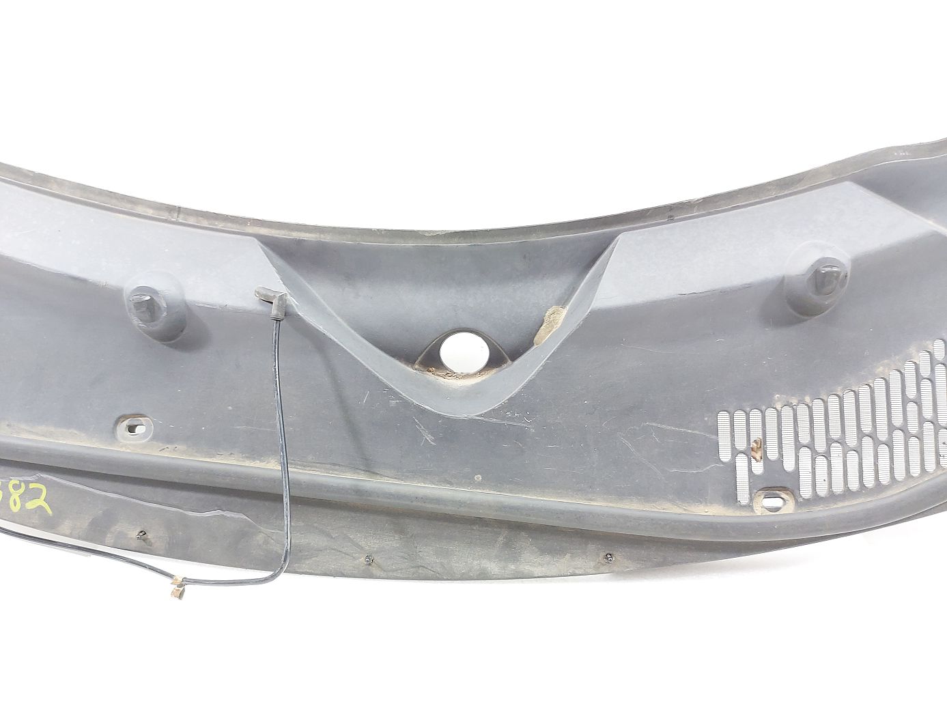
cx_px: 474
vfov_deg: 56.8
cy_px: 355
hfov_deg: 71.6
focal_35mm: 24
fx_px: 657
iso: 200
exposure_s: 1/33
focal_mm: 5.23
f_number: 1.8
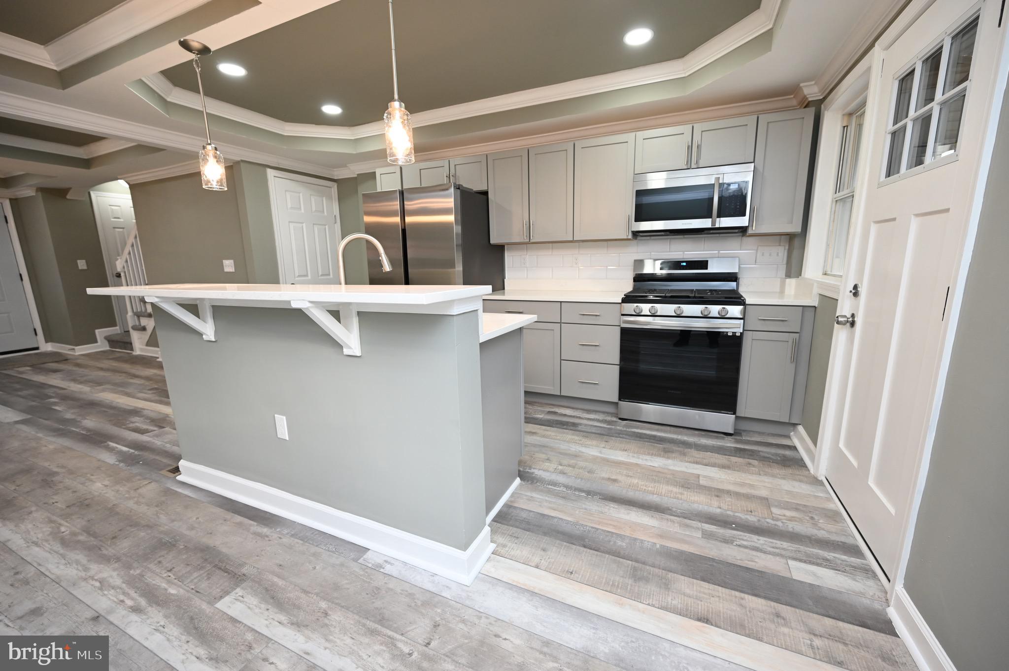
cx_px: 504
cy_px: 336
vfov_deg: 81.1
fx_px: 392
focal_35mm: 14
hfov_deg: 104.3
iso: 800
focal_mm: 14
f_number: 5
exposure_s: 1/80
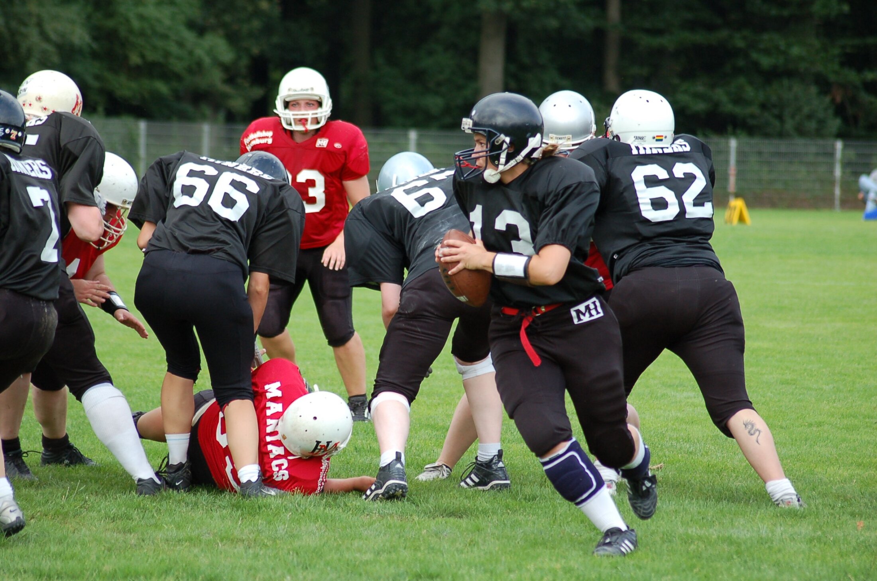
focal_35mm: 225
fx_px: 5471
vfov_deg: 6.1
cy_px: 290
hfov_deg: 9.2
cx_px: 438
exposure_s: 1/640
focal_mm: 150
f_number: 4.5
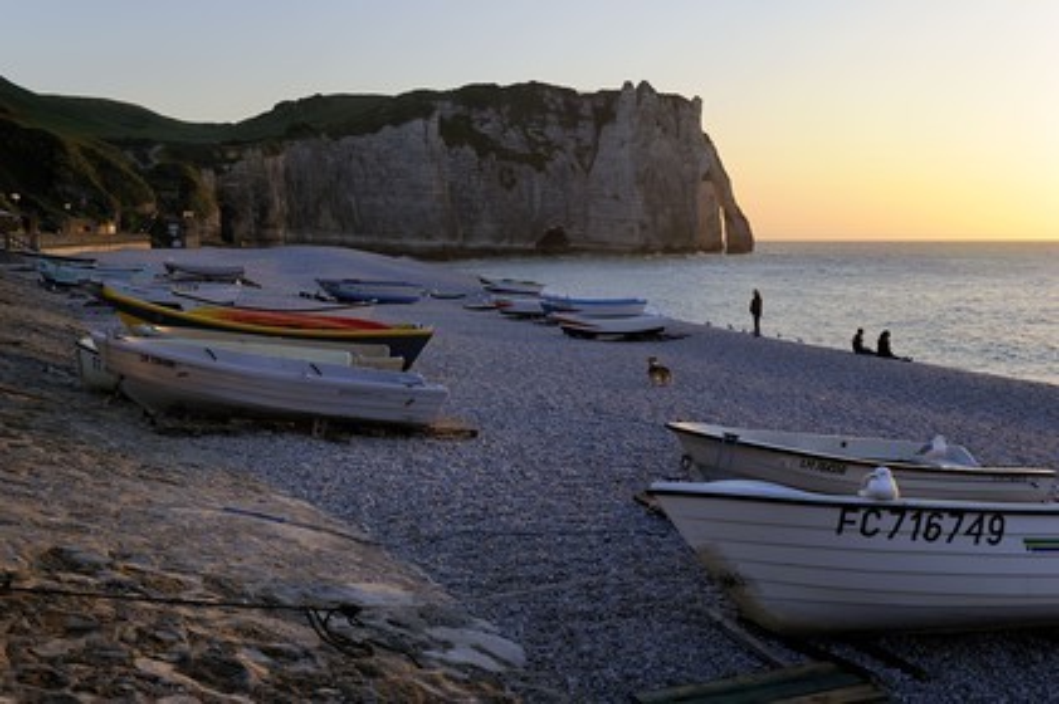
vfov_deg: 33.3
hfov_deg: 48.5
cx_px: 530
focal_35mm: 40
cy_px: 352
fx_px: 1176
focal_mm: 40
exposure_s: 1/250
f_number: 5.6
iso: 200
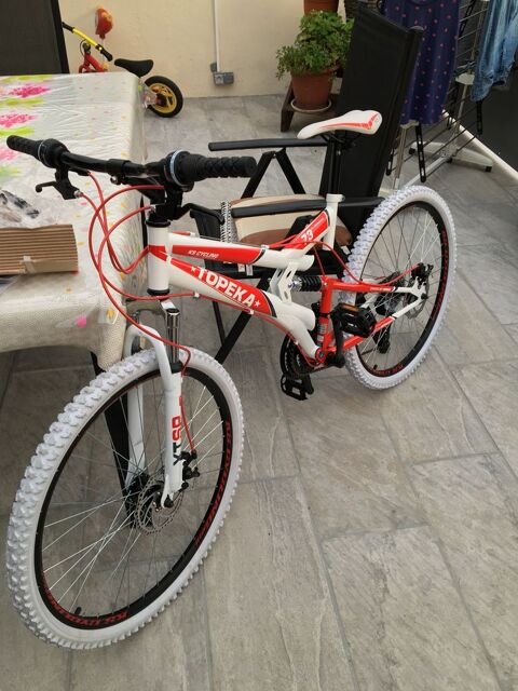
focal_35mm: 29
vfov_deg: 61.7
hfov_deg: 48.2
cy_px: 346
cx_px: 259
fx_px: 579
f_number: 2.2
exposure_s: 1/33
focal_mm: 4.15
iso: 25
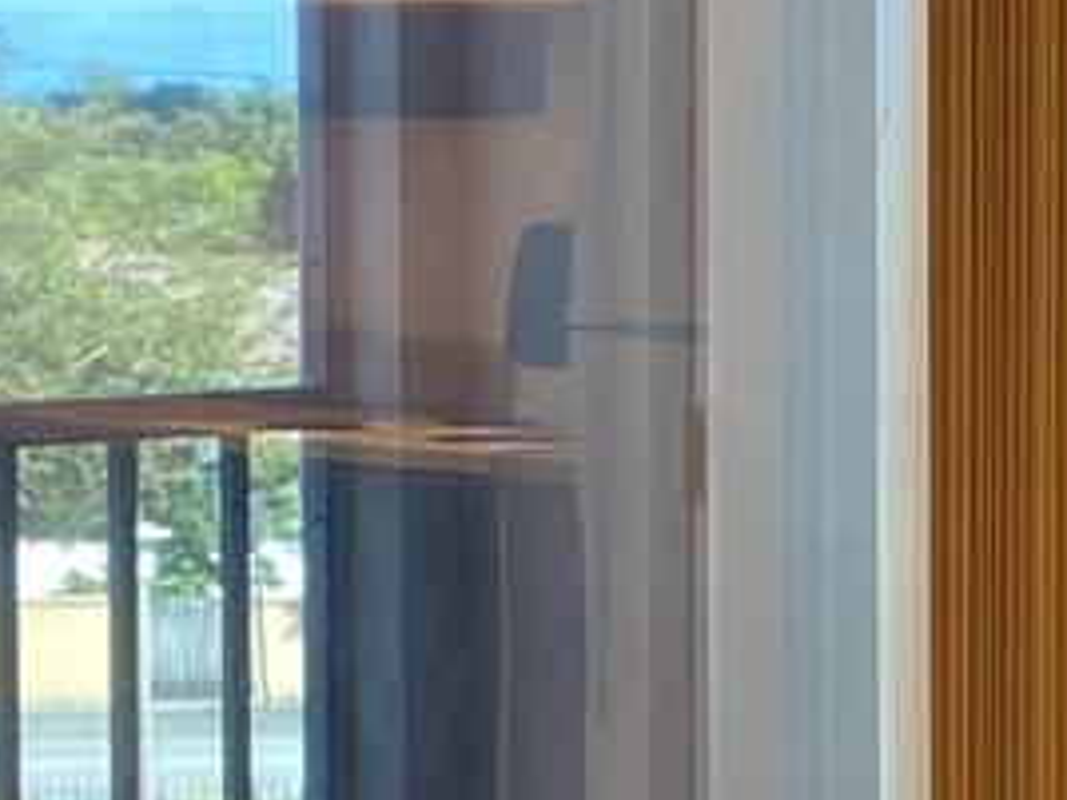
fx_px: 4778
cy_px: 521
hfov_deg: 12.7
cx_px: 808
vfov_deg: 9.6
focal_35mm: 155
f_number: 1.8
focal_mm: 4.25
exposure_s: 1/60
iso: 125
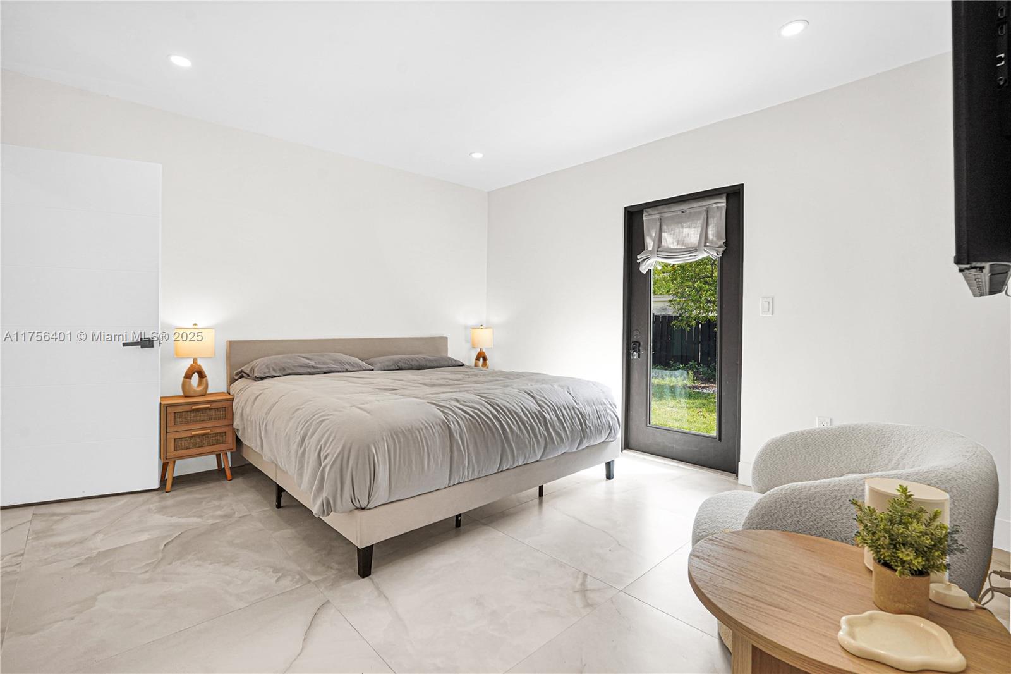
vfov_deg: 73.7
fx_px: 449
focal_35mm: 16
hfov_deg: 96.7
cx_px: 506
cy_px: 337
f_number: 8
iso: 500
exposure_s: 1/30
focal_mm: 16
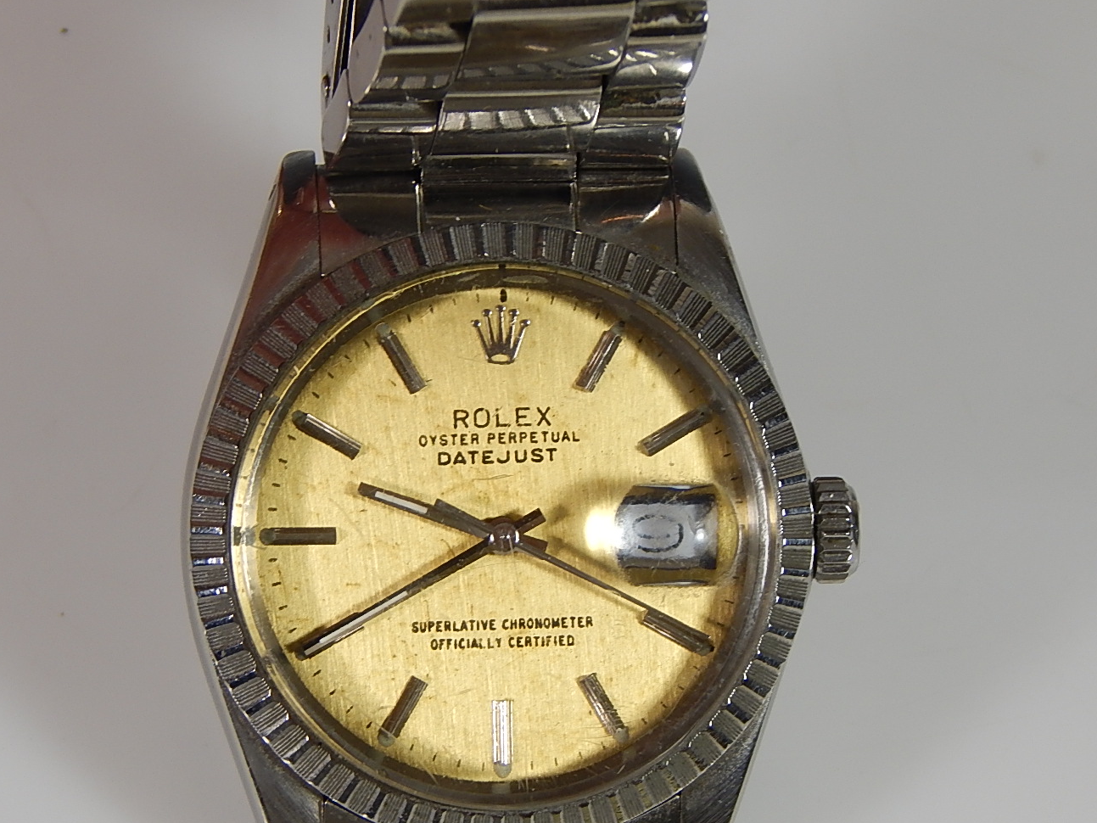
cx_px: 506
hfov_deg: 10.0
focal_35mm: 198
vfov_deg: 7.5
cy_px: 466
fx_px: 6275
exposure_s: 1/40
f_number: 5.1
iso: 125
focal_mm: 28.7
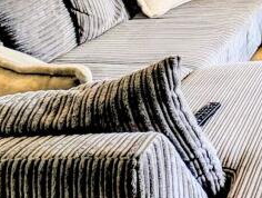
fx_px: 394
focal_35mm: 52
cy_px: -106
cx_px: 386
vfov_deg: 22.5
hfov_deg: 26.9
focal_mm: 2.23
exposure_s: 1/115
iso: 37
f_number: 1.95
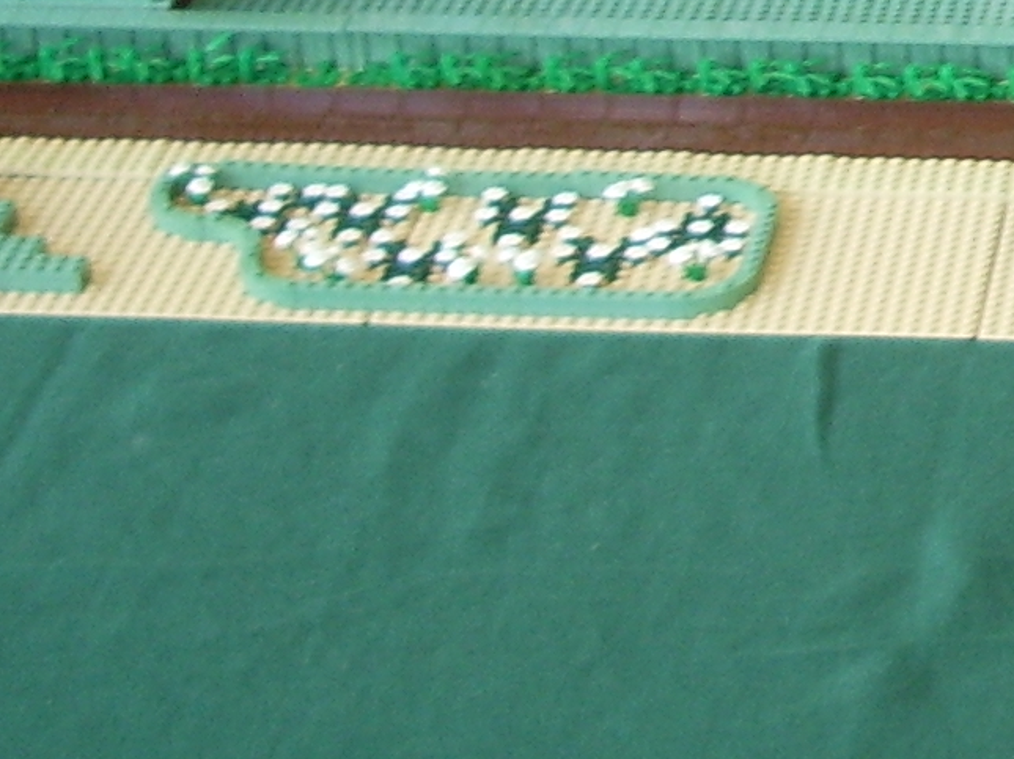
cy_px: -192
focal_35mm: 139
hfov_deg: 13.3
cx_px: 1600
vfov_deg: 10.5
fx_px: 4069
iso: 100
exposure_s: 1/25
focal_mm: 5.8
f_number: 2.6
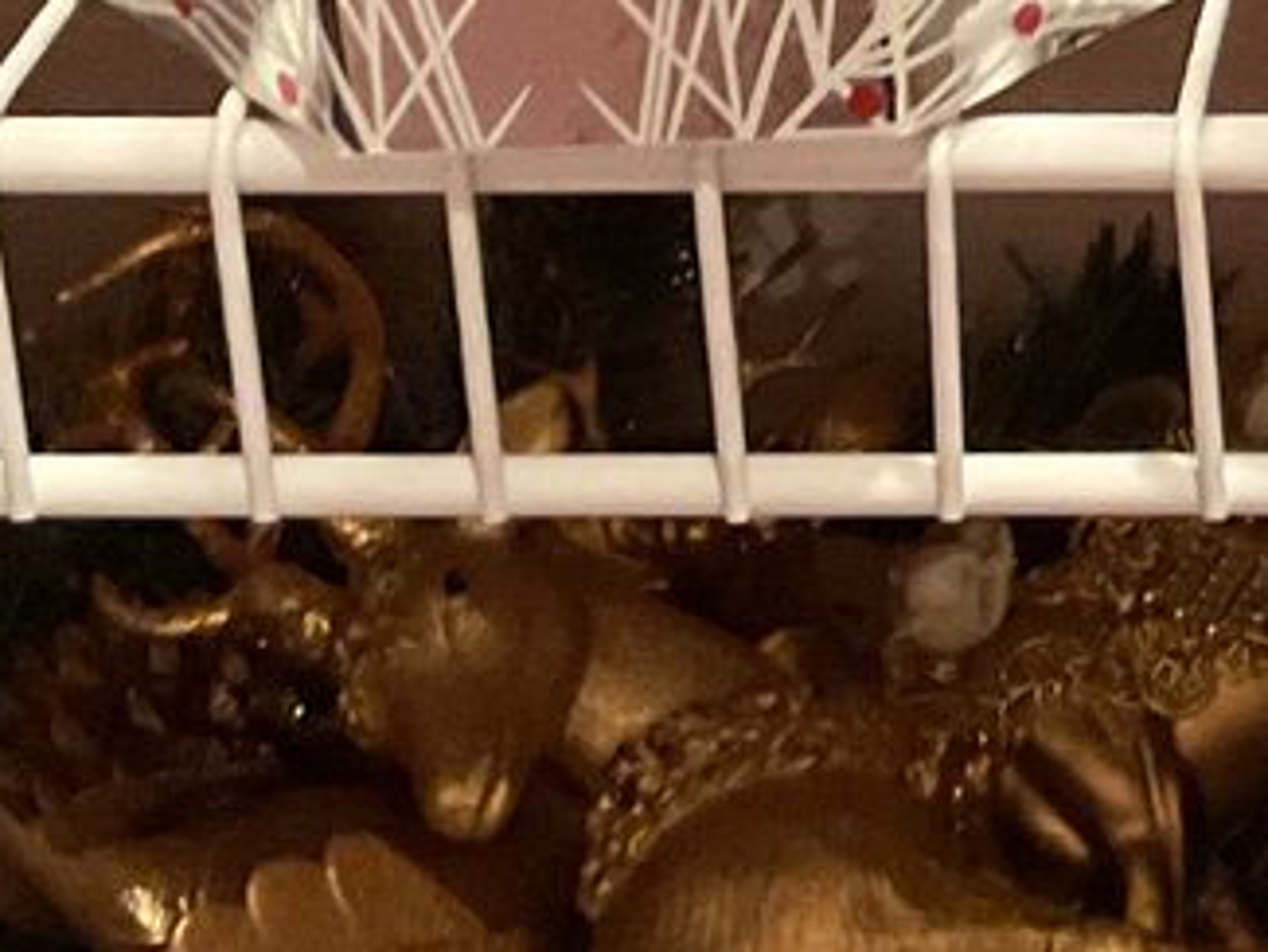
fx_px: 4947
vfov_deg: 10.4
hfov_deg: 13.9
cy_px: -728
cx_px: 1754
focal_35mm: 135
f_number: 1.8
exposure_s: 1/30
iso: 400
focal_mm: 3
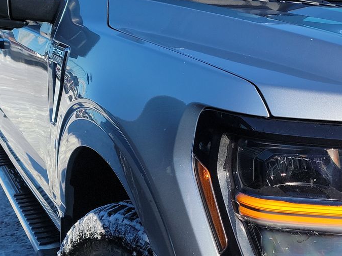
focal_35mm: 57
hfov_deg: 31.6
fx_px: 563
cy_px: 131
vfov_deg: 25.6
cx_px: 330
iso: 50
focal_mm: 6.7
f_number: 1.8
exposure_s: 1/678
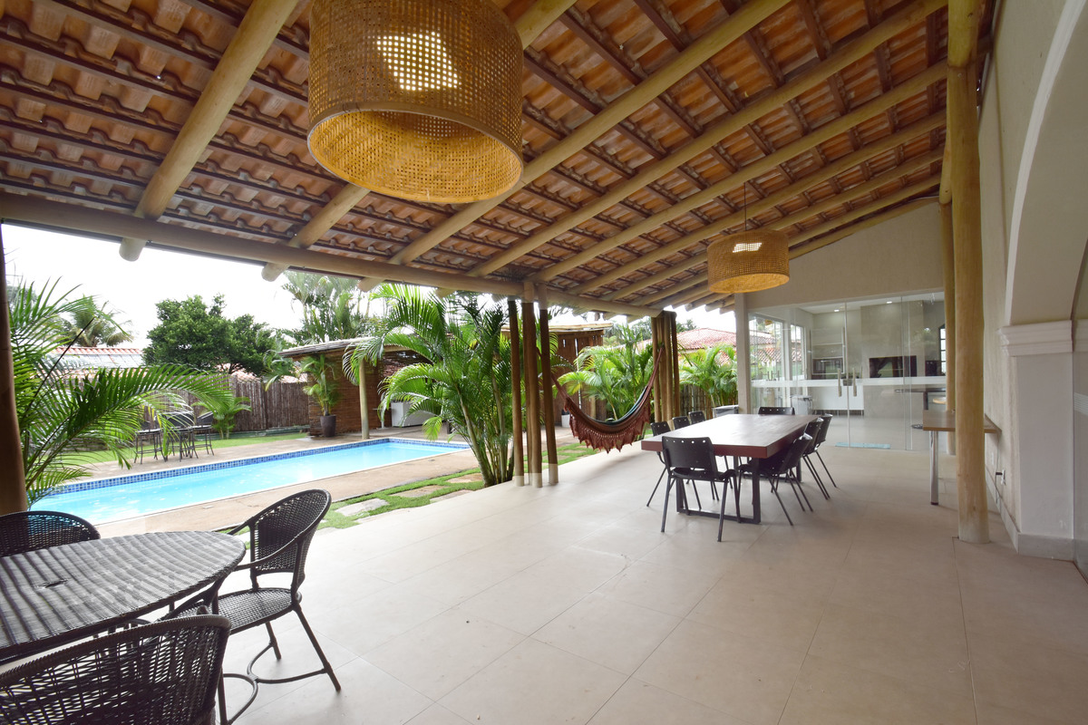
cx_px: 544
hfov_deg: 100.4
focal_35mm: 15
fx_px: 453
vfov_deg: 77.3
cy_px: 362
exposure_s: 1/60
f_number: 8
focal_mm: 10
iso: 320
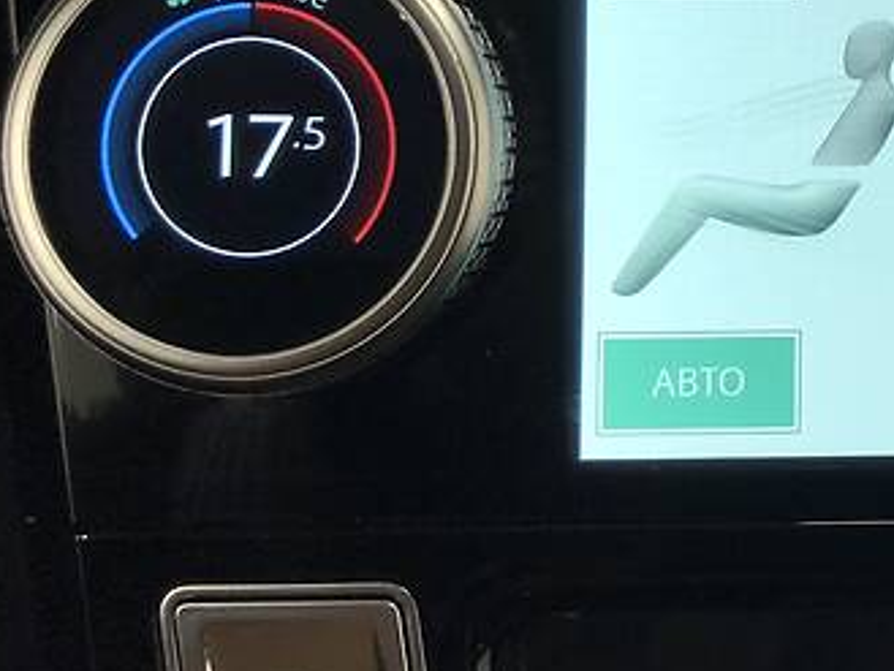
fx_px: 1757
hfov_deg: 26.1
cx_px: 1008
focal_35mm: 68
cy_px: 111
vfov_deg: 21.3
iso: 20
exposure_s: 1/50
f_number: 1.8
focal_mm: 4
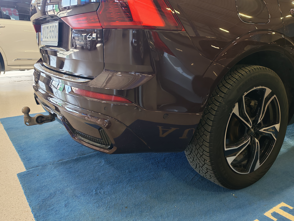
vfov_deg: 45.4
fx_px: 263
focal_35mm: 31
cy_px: 110
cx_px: 147
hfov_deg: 58.4
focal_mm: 6.12
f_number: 1.9
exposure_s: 1/100
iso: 133
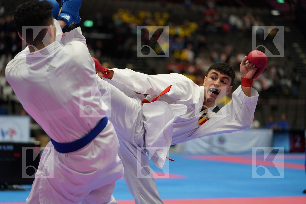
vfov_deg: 12.8
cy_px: 102
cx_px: 153
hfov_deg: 19.1
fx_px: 909
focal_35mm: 107
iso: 2000
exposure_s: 1/1000
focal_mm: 107
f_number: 2.8
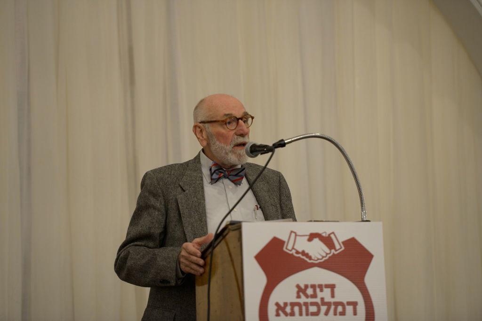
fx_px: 2209
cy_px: 160
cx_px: 241
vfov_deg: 8.3
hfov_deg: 12.5
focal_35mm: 165
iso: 1000
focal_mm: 165
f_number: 2.8
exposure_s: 1/160
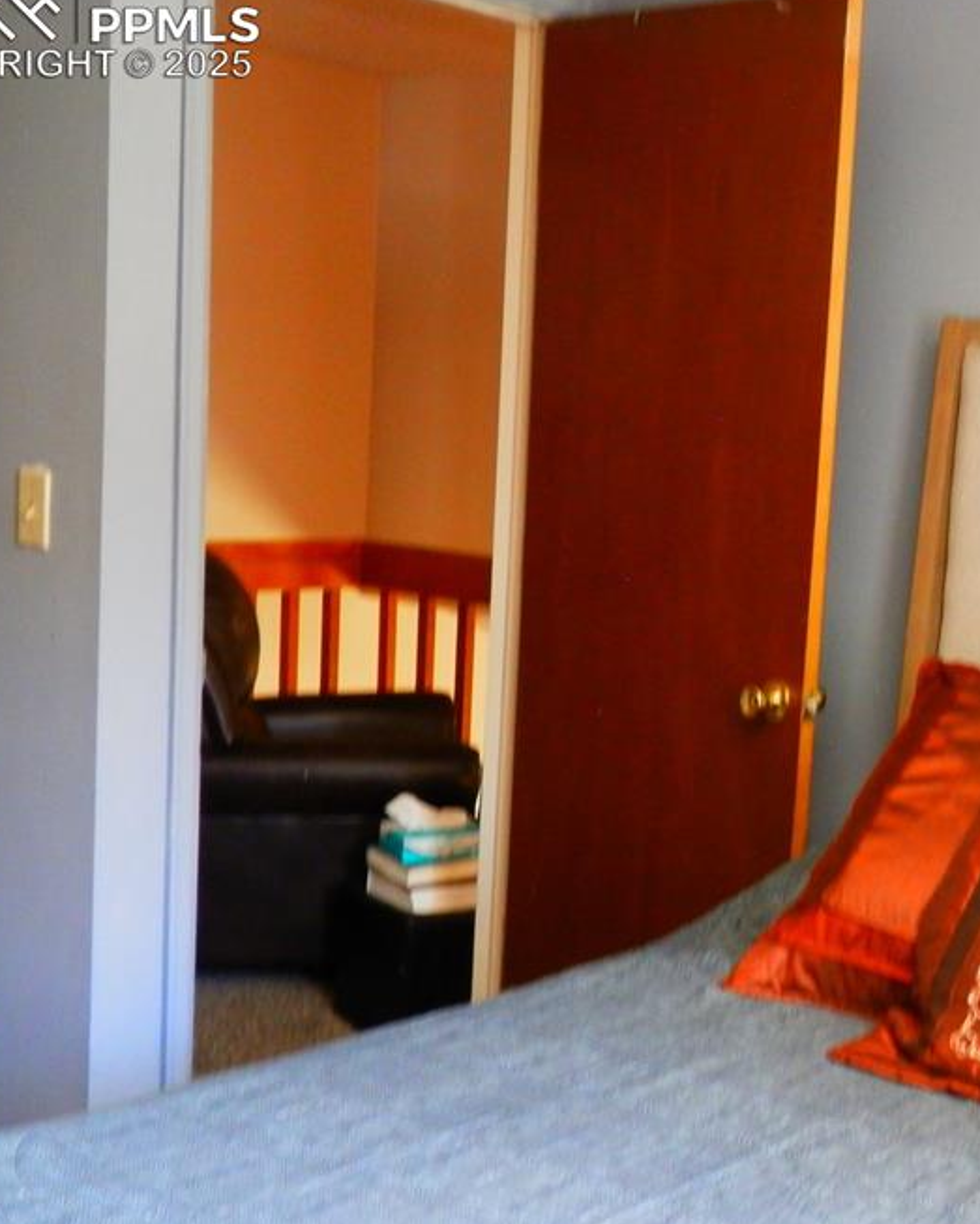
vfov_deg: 35.9
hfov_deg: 28.3
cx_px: 843
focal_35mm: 52
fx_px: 1884
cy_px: 693
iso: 250
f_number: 3.5
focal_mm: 6.2
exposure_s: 1/4
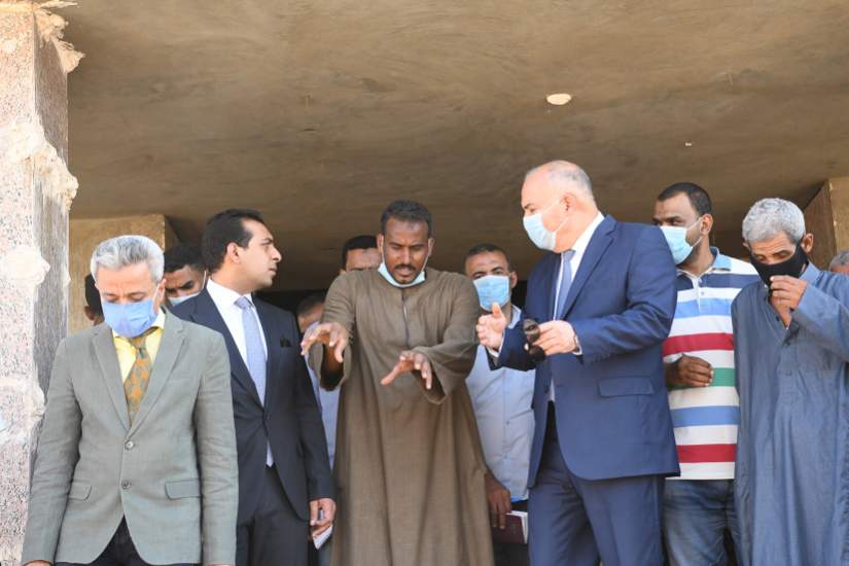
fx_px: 1651
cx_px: 424
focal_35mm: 70
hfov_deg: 28.8
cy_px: 283
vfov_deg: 19.5
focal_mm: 70
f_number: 5
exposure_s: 1/2000
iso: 3200
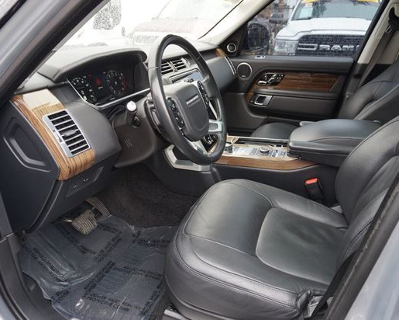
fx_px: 331
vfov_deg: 51.5
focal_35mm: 28
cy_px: 161
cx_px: 222
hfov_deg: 62.0
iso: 250
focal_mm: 16
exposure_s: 1/60
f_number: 4
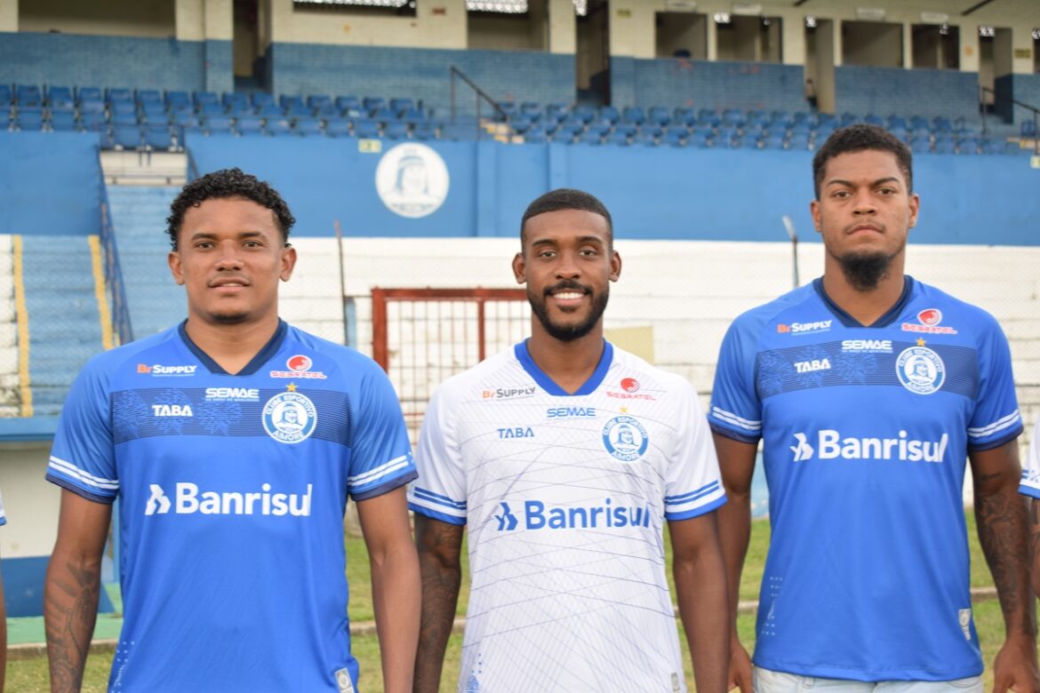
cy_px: 346
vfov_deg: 22.6
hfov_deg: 33.4
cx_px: 520
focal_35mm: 60
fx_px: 1733
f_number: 4.8
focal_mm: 40
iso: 100
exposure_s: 1/20
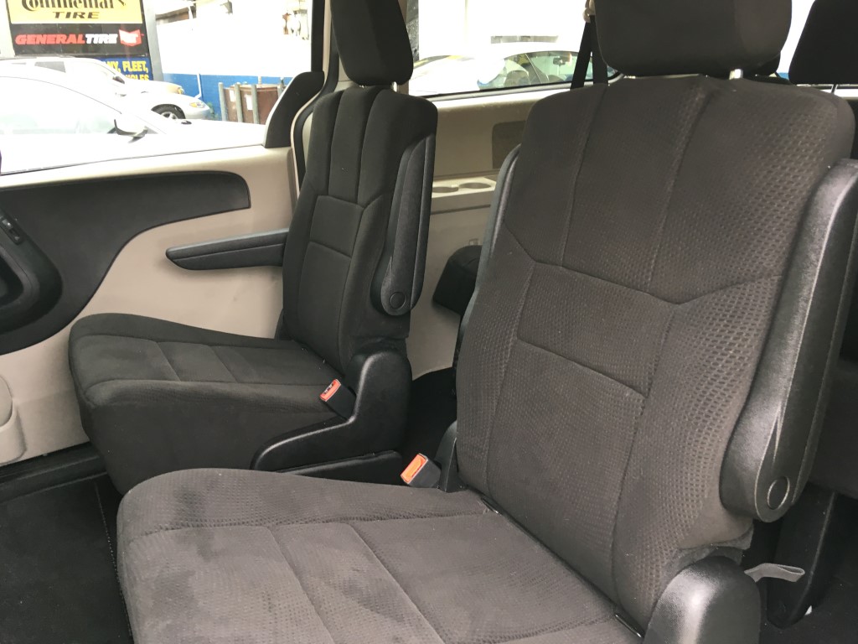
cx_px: 429
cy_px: 322
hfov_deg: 61.7
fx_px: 719
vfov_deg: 48.2
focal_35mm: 29
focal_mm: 4.15
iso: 25
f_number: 2.2
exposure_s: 1/30
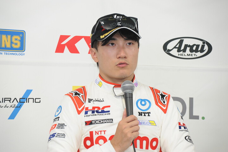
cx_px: 114
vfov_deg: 6.9
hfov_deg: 10.3
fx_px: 1267
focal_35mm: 200
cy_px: 76
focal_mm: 200
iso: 1600
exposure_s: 1/90
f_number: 8
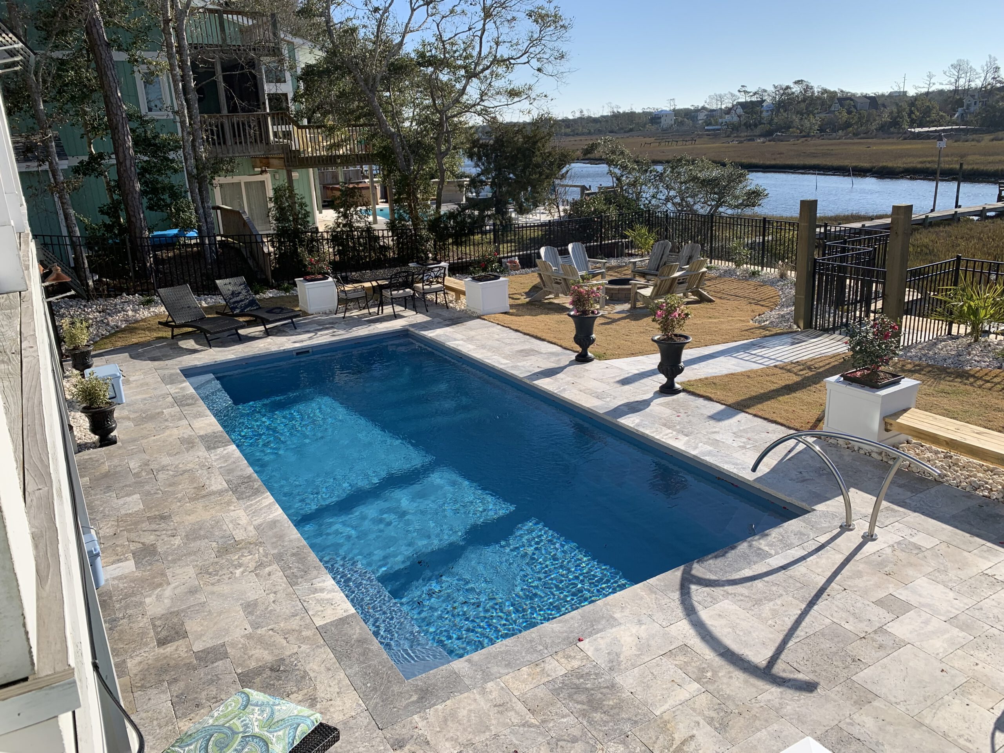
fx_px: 754
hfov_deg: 67.3
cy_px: 376
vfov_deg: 53.1
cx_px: 502
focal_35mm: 26
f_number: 1.8
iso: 25
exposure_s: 1/2208
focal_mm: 4.25
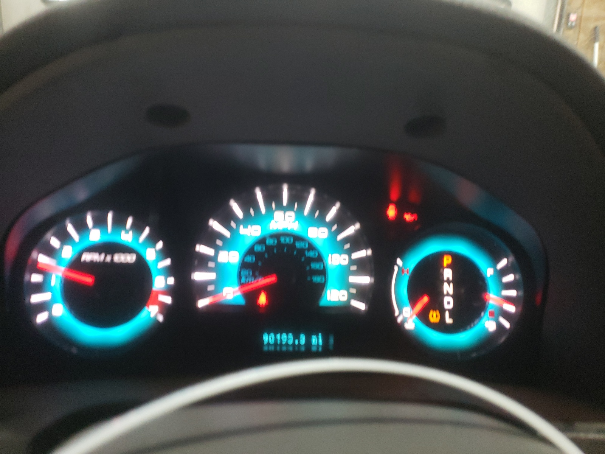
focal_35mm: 26
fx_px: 454
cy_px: 227
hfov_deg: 67.3
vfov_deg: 53.1
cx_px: 302
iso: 296
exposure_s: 1/30
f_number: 1.5
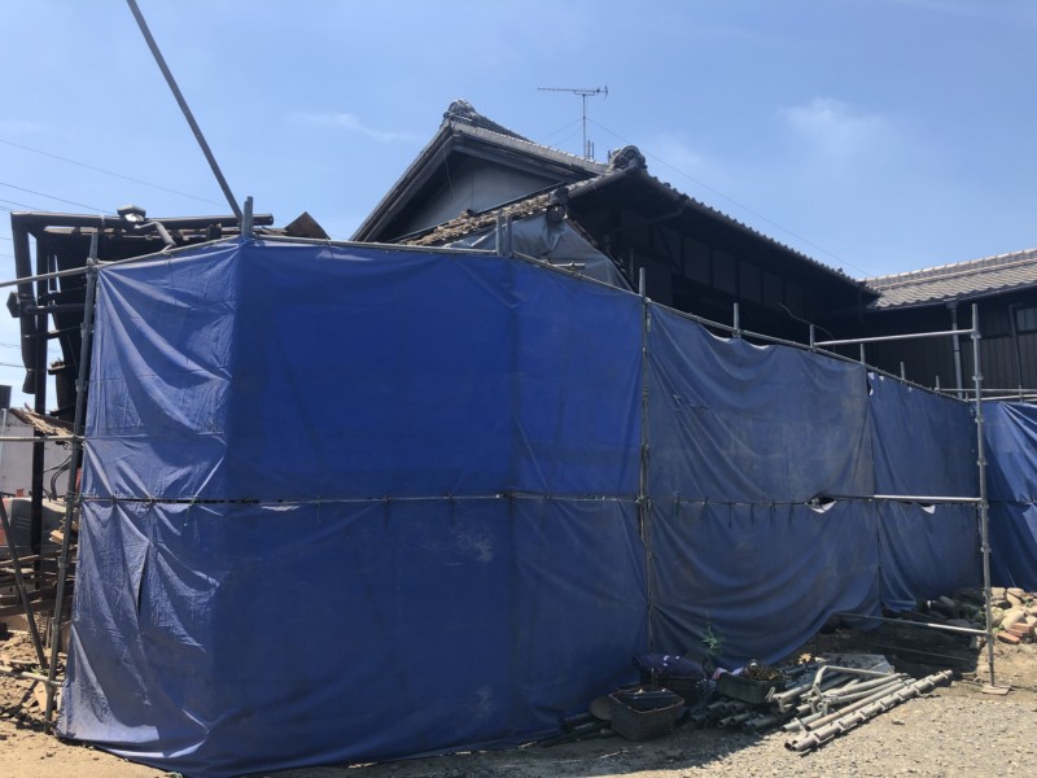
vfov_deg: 49.7
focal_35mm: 28
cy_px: 389
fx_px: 839
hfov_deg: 63.4
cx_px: 518
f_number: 1.8
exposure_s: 1/1143
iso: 20
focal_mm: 3.99
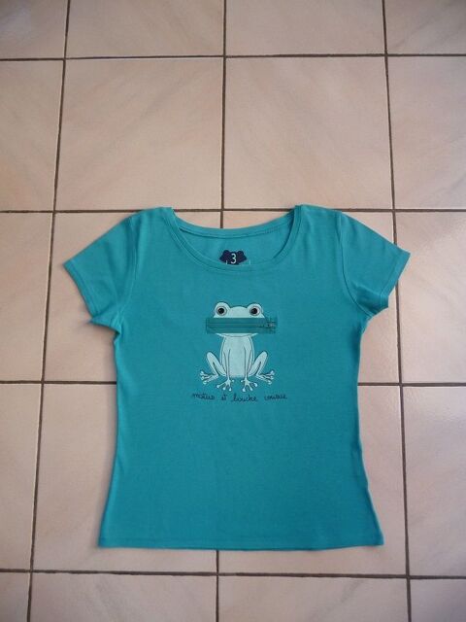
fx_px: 503
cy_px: 311
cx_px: 233
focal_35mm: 28
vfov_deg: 63.4
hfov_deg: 49.7
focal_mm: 4.7
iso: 125
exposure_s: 1/30
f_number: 3.3
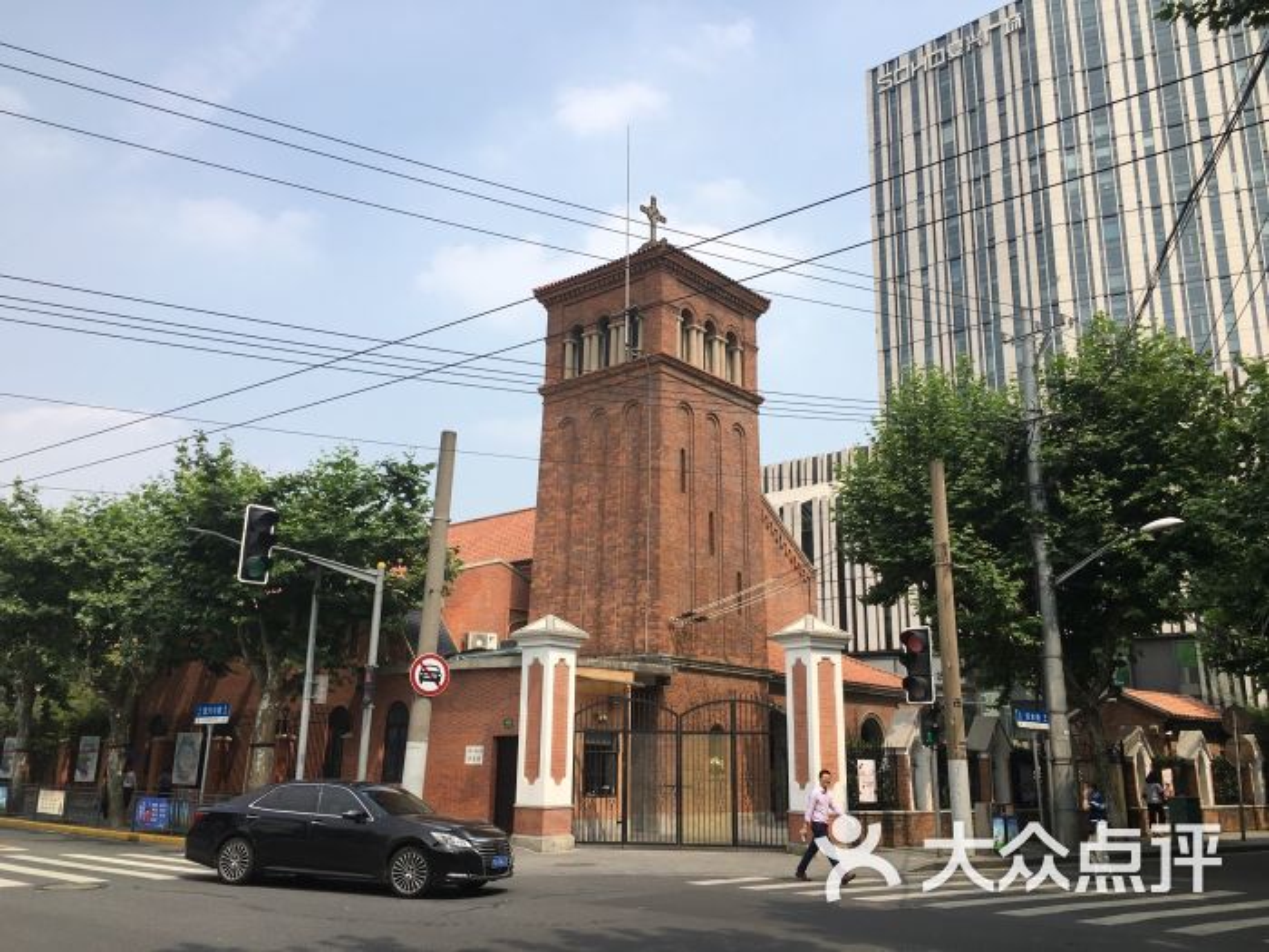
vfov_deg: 48.2
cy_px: 476
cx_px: 634
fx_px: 1063
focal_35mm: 29
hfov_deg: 61.7
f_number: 2.2
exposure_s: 1/1425
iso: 25
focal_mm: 4.15
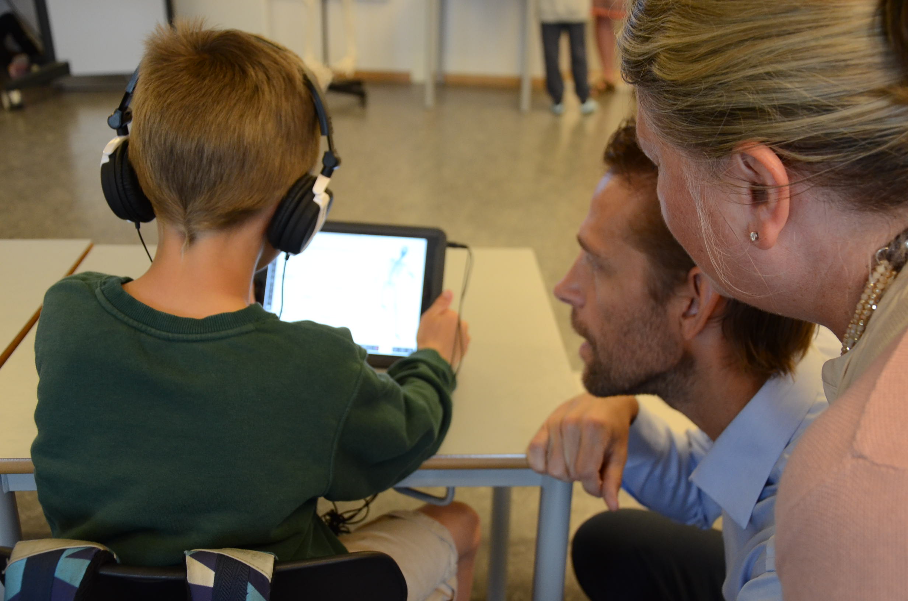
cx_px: 454
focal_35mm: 39
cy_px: 300
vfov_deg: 34.1
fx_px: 982
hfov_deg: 49.6
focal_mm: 26
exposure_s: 1/100
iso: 1250
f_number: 4
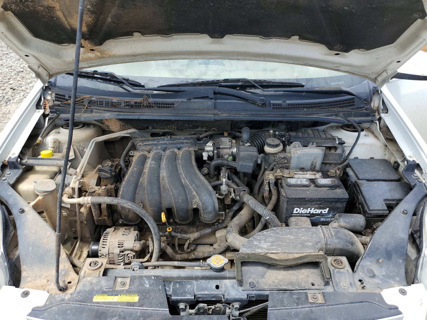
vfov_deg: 53.1
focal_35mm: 26
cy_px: 160
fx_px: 321
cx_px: 214
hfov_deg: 67.3
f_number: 1.5
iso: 50
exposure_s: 1/1429
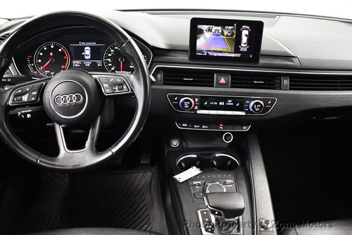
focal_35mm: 36
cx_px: 176
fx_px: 352
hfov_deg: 53.1
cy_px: 118
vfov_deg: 36.9
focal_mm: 18
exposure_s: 1/60
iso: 4000
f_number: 3.5
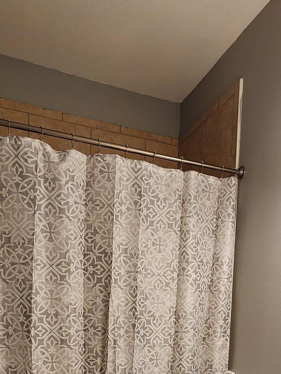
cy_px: 344
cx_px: 182
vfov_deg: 52.0
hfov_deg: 46.2
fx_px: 325
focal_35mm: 30
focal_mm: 2.2
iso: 200
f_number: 2.2
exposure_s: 1/60
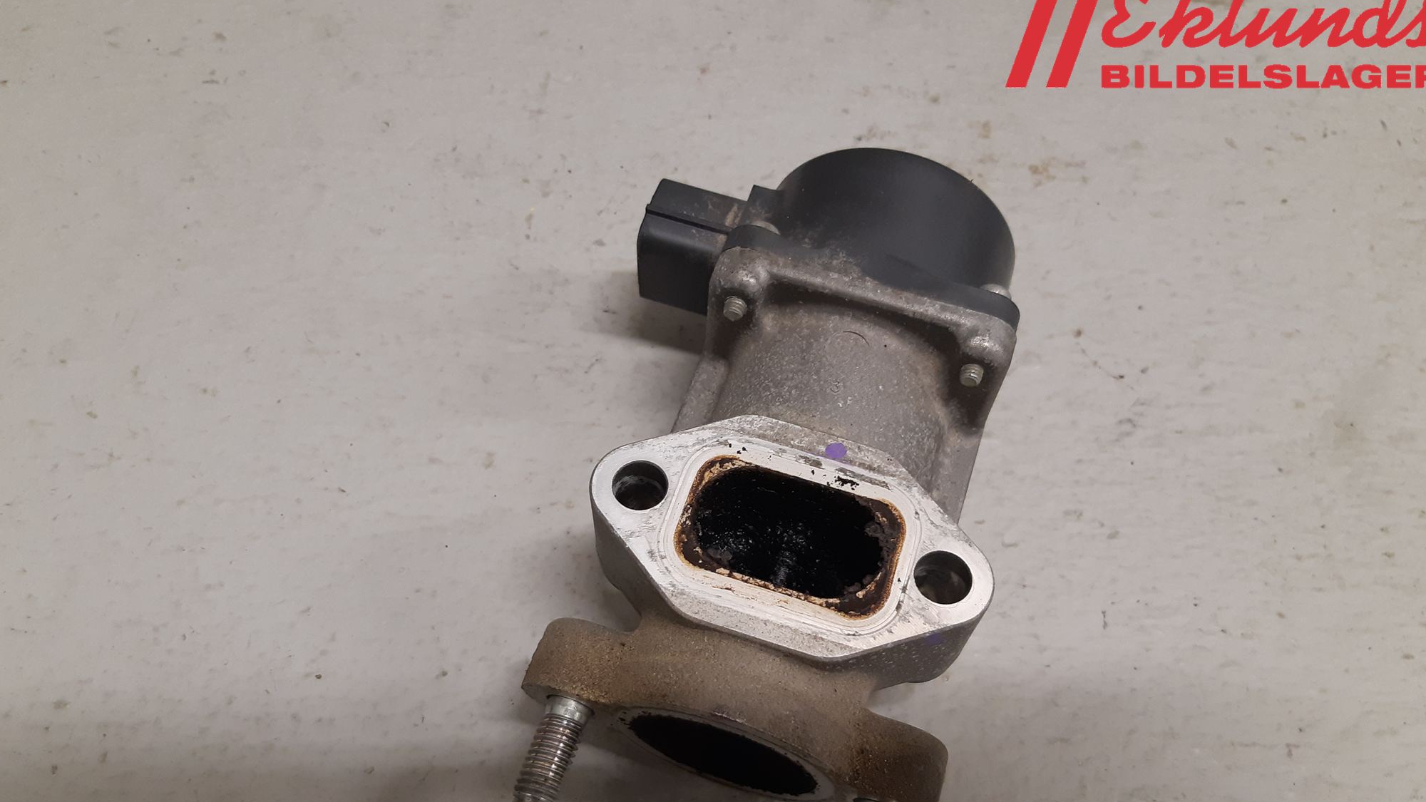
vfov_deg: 39.8
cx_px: 713
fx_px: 1097
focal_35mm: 29
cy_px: 515
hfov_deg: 66.1
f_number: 1.7
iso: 160
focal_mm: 3.93
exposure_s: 1/50
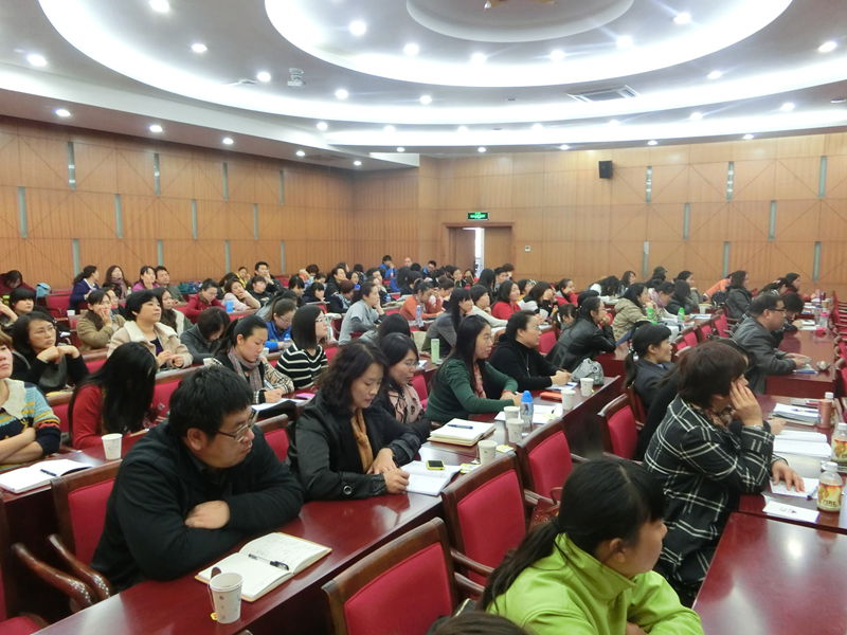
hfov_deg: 69.4
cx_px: 424
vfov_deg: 54.9
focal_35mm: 25
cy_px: 318
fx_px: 612
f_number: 3.5
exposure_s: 1/20
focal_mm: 4.5
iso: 400
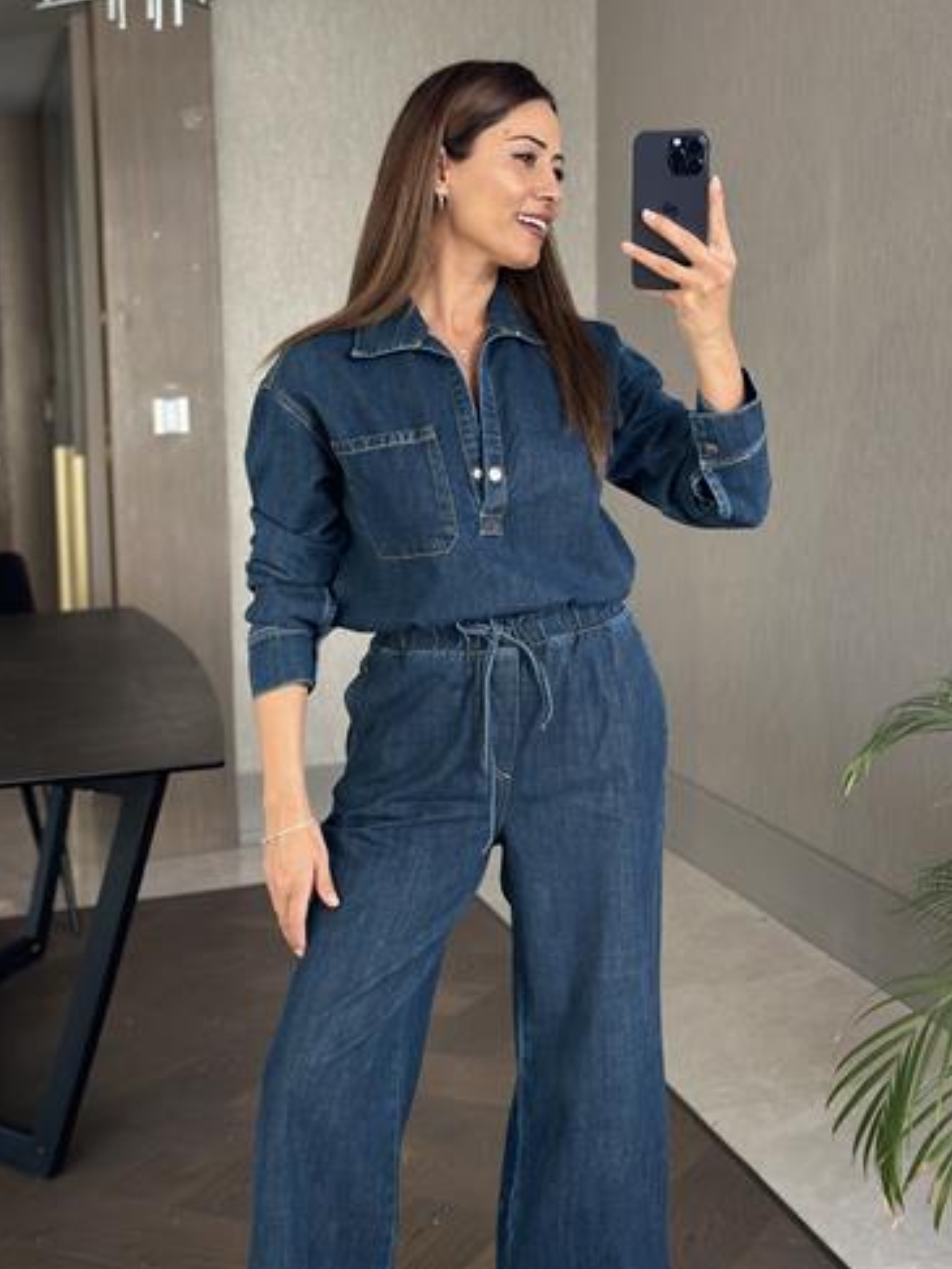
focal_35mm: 50
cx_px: 490
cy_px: 611
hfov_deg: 29.1
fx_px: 1832
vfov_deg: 38.2
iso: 125
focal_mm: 6.86
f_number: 1.78
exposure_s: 1/69
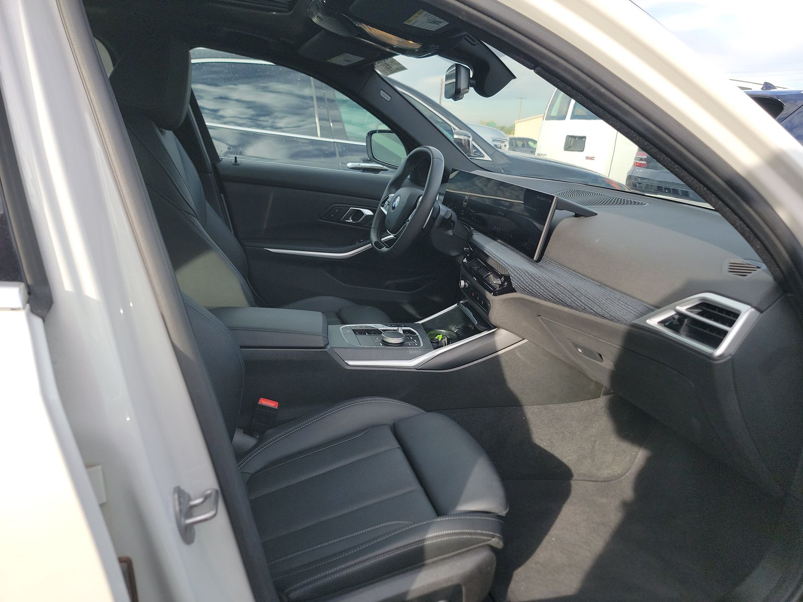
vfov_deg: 56.8
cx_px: 402
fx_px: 557
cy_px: 301
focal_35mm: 24
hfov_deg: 71.6
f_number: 1.8
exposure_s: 1/182
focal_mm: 6.7
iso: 50
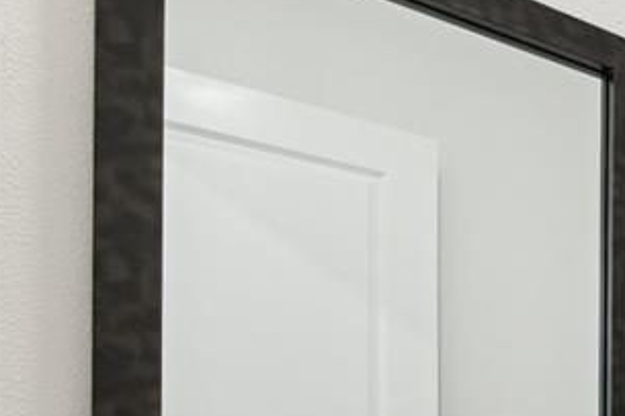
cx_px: 939
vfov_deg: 25.2
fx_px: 815
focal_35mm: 47
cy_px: 523
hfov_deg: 28.0
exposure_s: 1/13
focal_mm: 14
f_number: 8
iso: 400
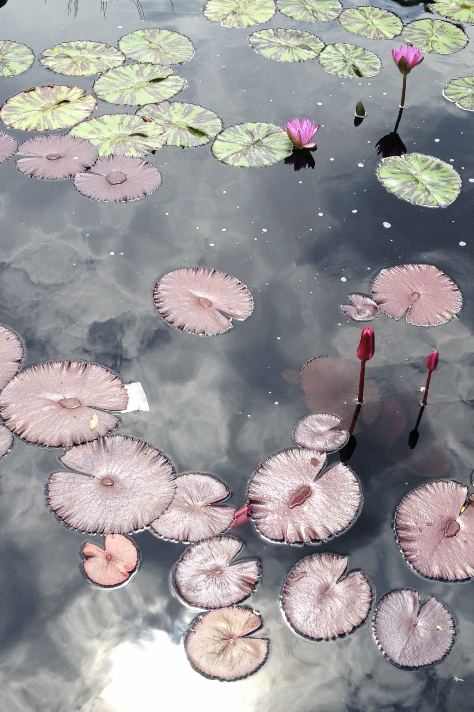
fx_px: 968
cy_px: 355
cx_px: 256
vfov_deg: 40.3
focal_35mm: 49
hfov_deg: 27.5
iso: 64
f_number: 2.4
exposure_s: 1/613
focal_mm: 4.28
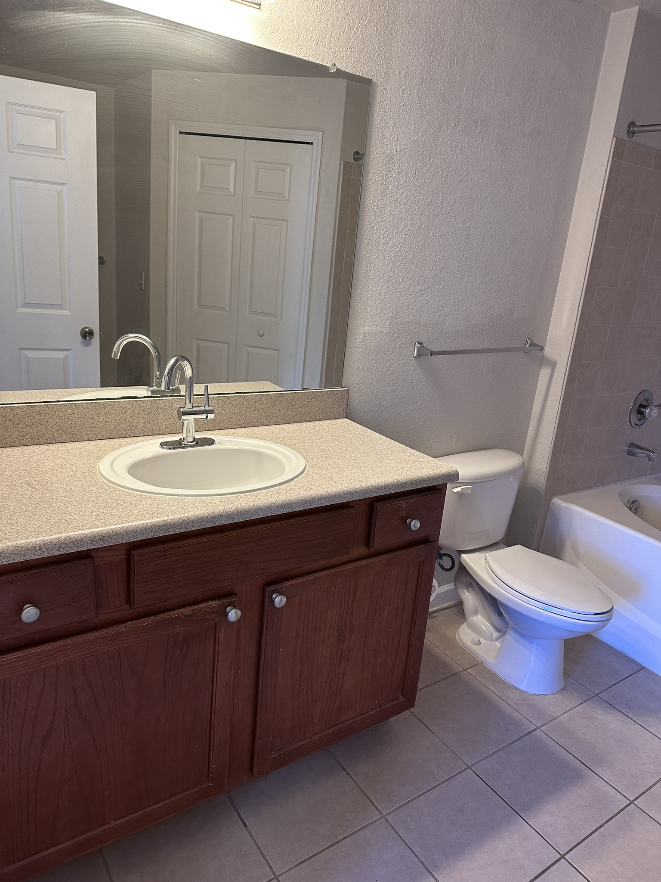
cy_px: 441
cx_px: 330
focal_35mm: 24
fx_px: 611
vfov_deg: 71.6
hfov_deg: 56.8
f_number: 1.78
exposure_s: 1/120
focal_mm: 6.86
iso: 250
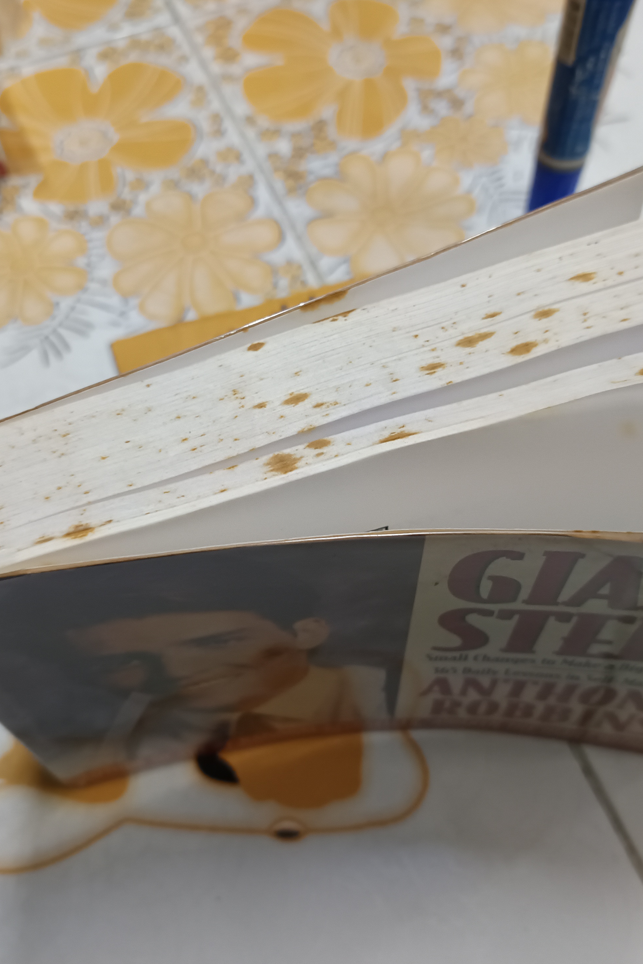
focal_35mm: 34
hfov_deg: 38.9
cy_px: 489
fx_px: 911
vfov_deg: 55.8
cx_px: 309
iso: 1195
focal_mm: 5.31
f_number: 1.7
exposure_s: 1/33.3
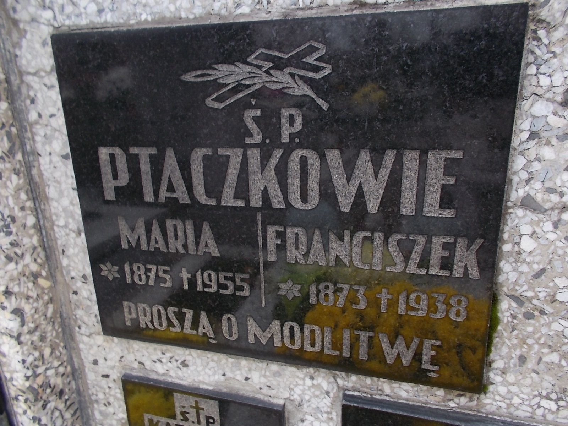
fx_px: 427
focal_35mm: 26
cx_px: 284
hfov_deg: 67.3
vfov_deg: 53.1
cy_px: 213
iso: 80
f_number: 3.2
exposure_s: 1/40
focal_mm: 4.6
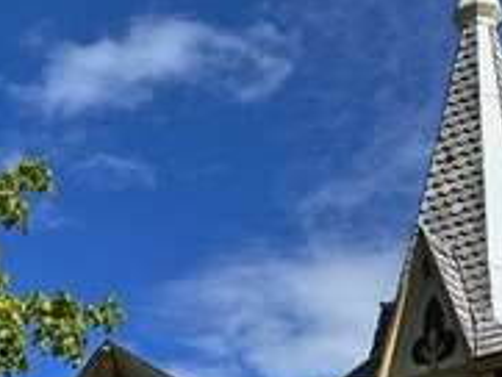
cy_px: 579
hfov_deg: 18.4
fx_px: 1538
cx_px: 374
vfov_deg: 13.1
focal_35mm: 106
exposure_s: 1/4762
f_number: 1.78
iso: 80
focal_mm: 6.86
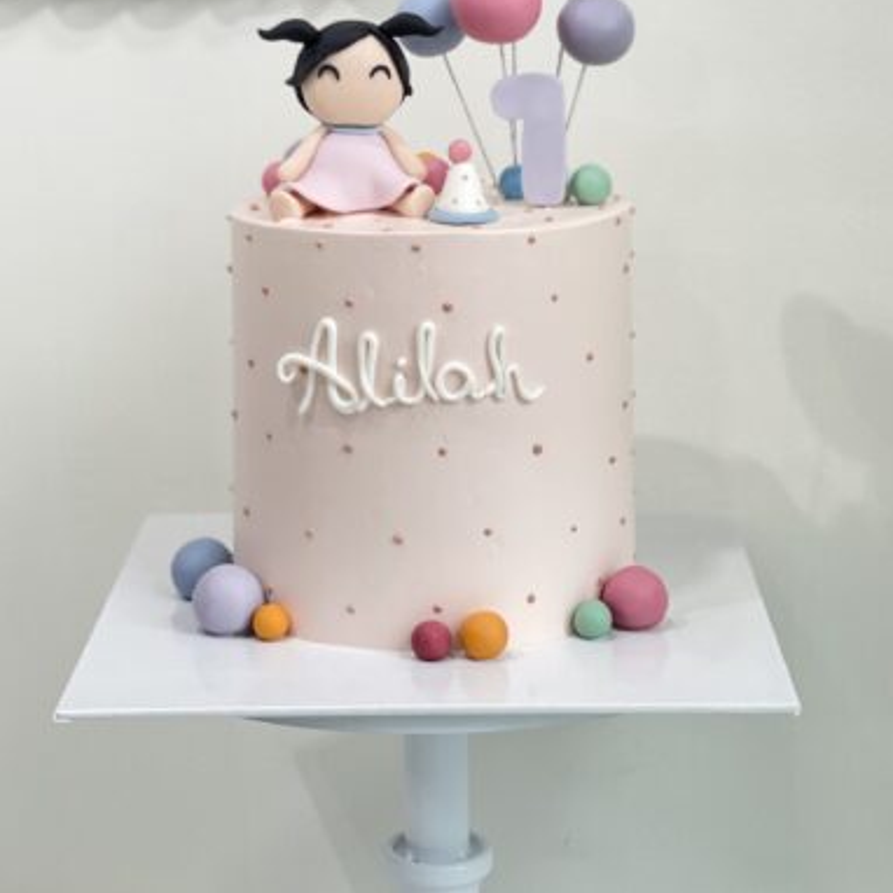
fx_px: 2306
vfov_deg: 21.8
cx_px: 430
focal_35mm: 79
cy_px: 272
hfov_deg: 21.9
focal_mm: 7.5
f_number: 2.2
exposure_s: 1/100
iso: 250
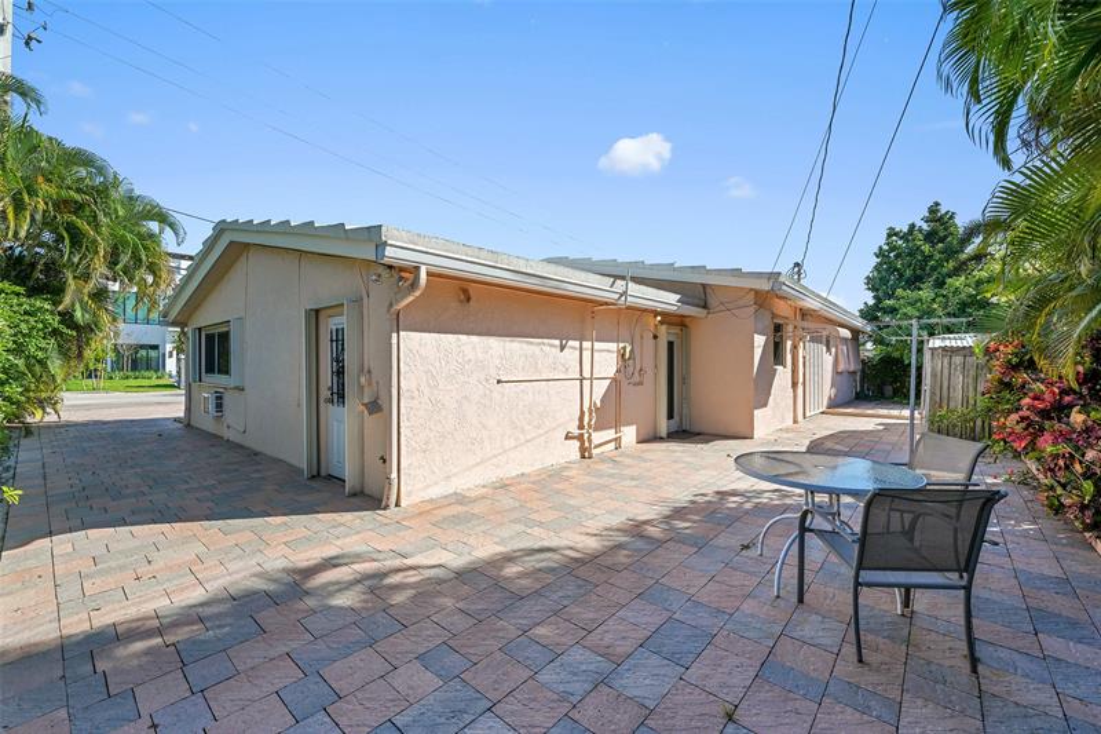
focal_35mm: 14
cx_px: 550
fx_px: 428
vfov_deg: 81.2
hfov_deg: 104.3
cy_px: 367
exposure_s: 1/60
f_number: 9
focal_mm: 14
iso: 64
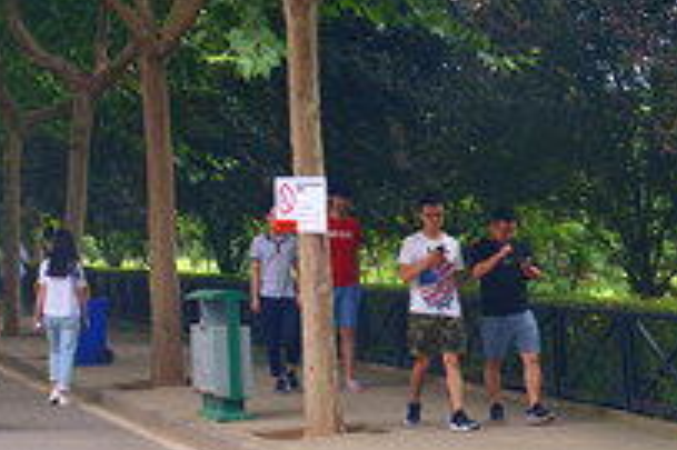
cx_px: -127
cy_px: -425
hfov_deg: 16.2
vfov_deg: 10.4
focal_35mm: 122
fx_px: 2292
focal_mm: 31
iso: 100
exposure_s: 1/160
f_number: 6.3
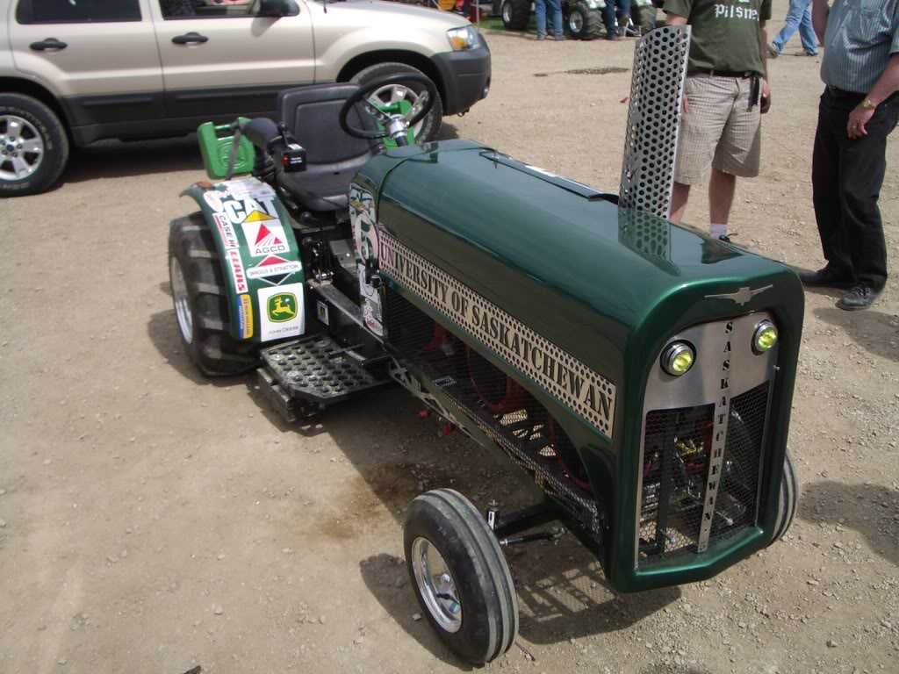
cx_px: 450
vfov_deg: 40.7
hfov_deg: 52.6
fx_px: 909
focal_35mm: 35
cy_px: 337
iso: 80
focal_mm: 5.8
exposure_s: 1/500
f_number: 4.3
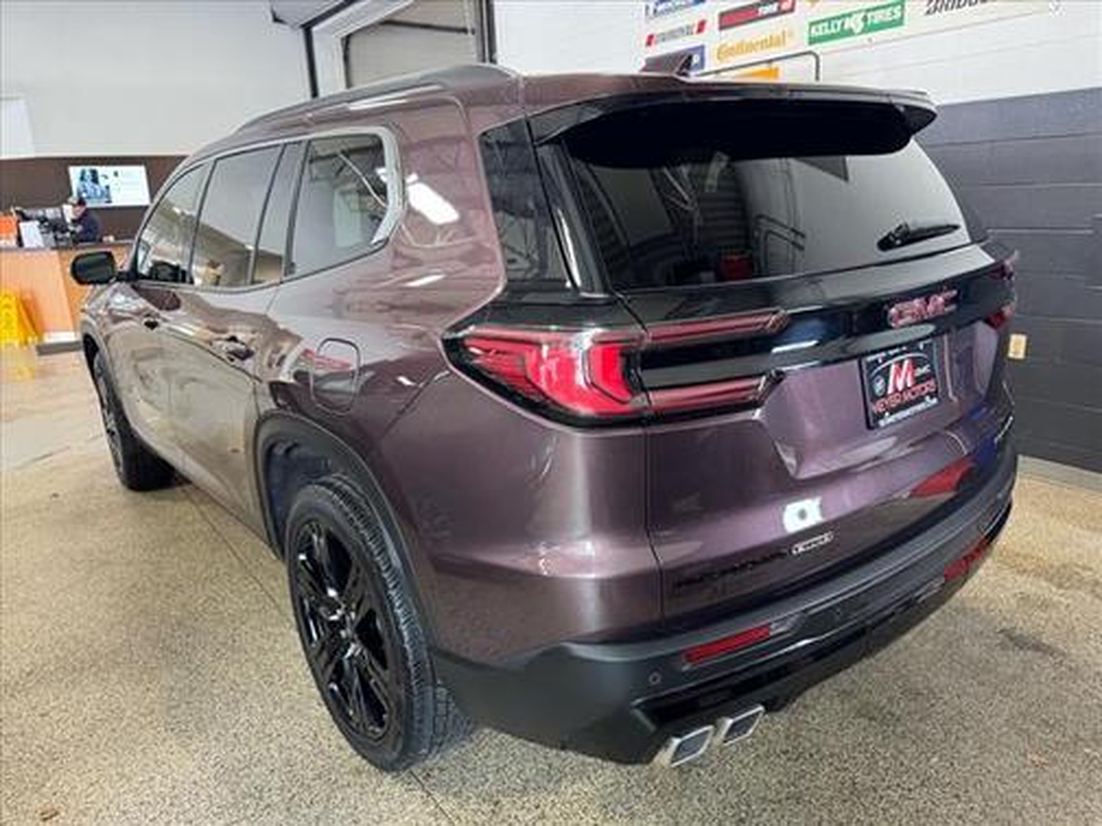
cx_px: 551
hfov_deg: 71.6
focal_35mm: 24
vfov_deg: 56.8
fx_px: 764
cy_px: 413
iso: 320
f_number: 1.78
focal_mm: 6.76
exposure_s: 1/60
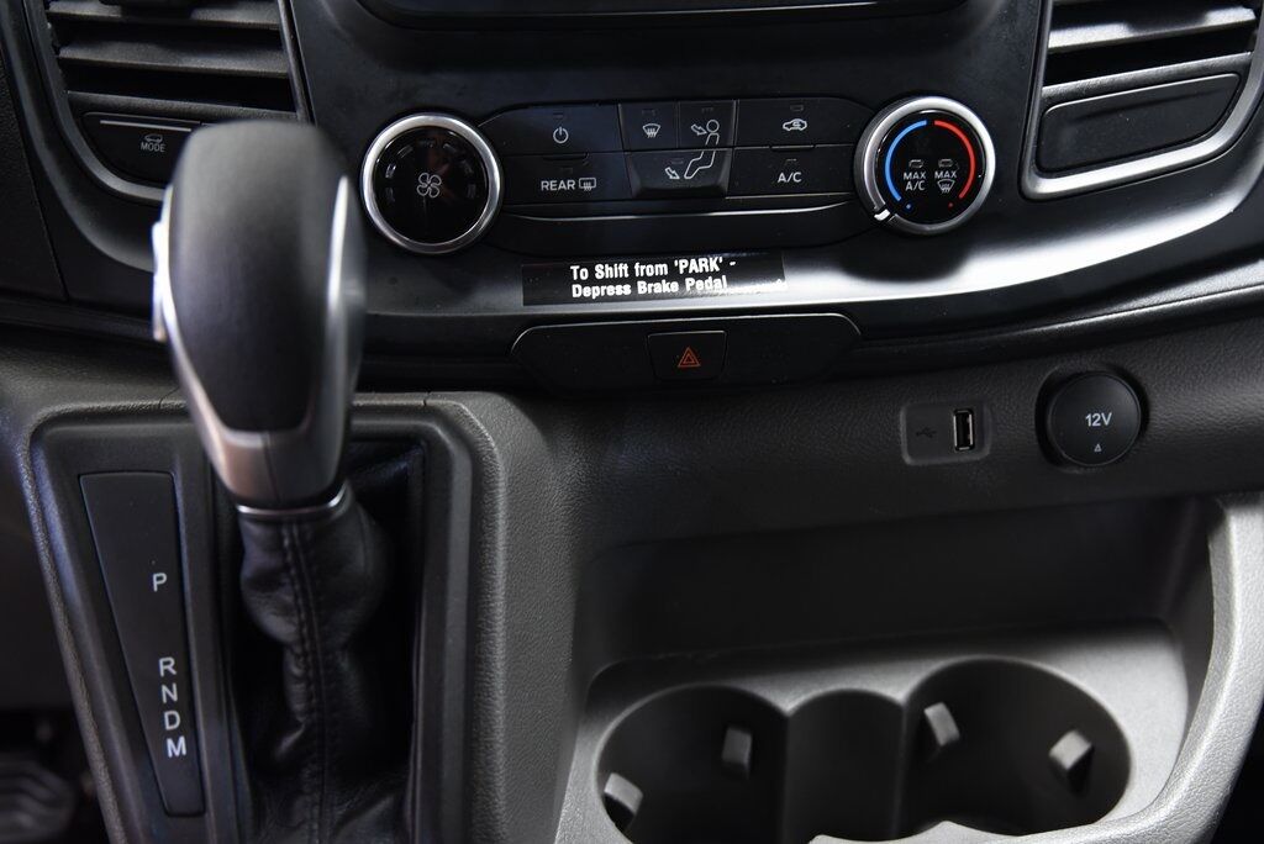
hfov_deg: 48.4
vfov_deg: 33.4
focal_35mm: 40
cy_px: 422
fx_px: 1405
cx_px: 632
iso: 2000
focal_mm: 40
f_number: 4
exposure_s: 1/15
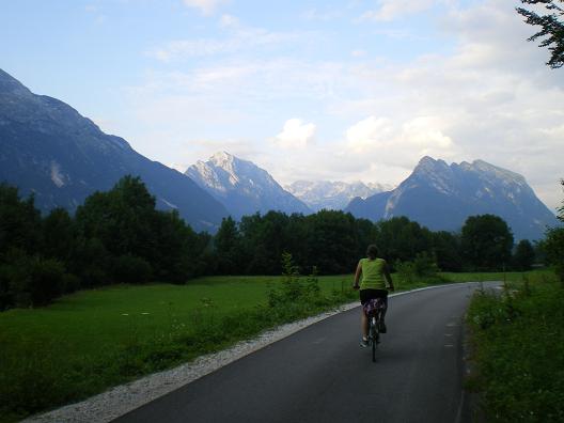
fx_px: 619
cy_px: 212
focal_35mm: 38
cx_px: 282
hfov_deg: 49.0
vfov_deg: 37.7
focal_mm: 6.3
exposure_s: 1/80
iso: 64
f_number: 4.6
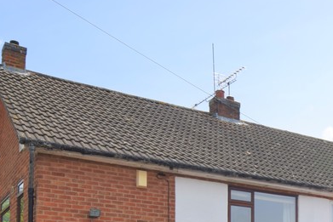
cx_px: 286
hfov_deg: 34.6
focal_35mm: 55
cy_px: 279
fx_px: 509
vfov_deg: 22.4
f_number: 9
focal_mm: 14
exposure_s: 1/200
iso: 100
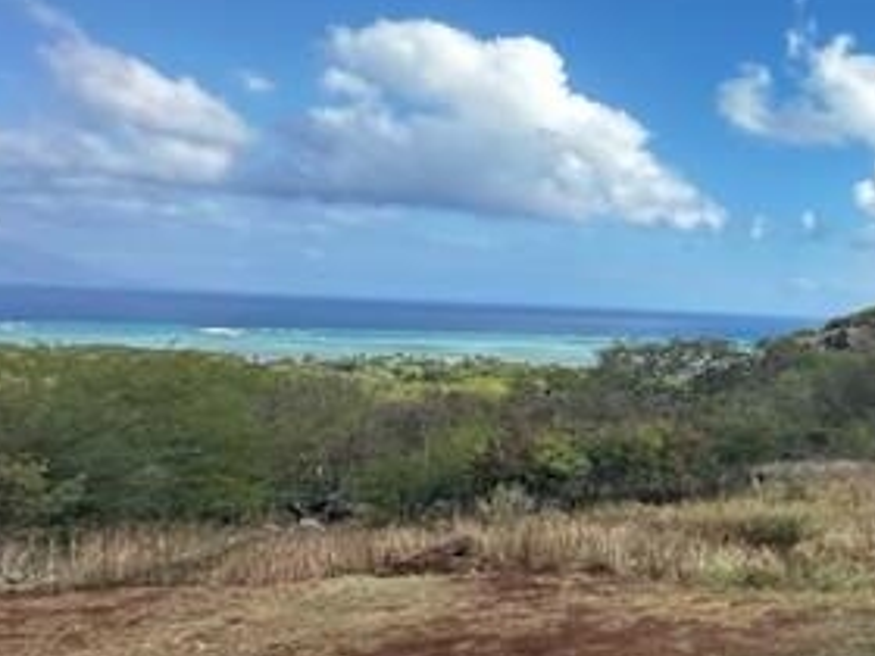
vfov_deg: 44.0
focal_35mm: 32
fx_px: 809
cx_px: 975
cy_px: 378
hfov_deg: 43.3
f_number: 2.2
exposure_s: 1/1595
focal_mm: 2.22
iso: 50
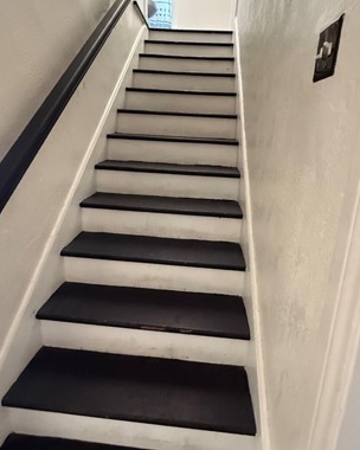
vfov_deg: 72.4
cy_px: 204
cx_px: 179
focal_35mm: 23
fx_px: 306
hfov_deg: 60.9
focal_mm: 2.22
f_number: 2.2
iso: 1250
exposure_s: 1/60
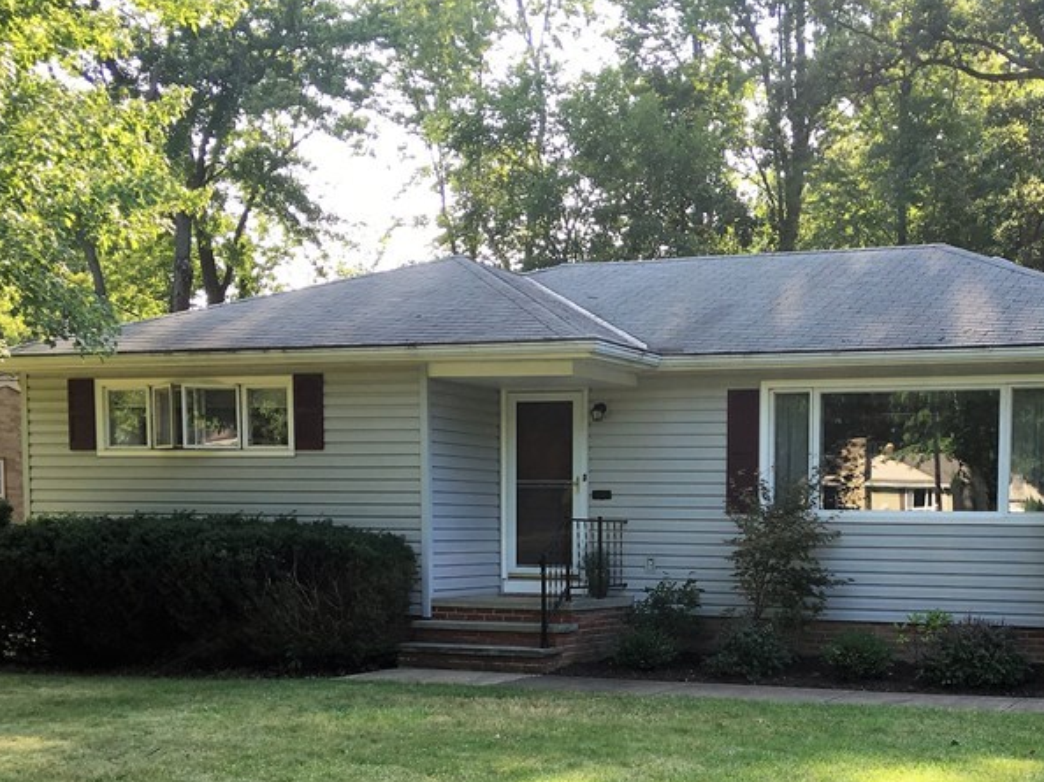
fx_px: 1507
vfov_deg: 28.3
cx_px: 803
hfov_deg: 37.1
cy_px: 663
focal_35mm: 50
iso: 25
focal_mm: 4.15
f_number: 2.2
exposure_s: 1/176
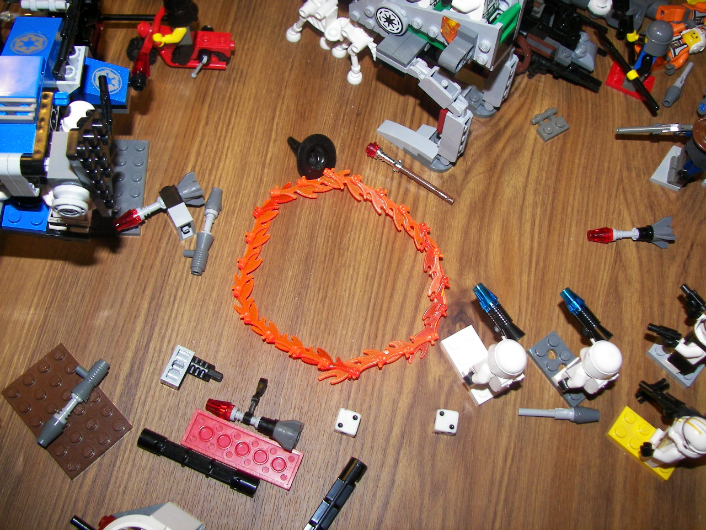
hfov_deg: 51.4
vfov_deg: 39.7
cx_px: 353
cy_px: 265
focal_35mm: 36
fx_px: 734
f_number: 2.8
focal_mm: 6
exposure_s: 1/30
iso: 100
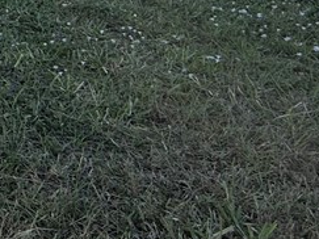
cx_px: -232
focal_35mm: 59
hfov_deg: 22.3
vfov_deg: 21.4
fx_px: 543
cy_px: -106
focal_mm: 2.22
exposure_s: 1/1068
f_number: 2.2
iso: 64
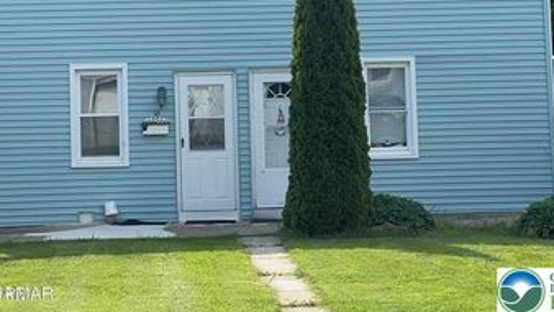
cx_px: 251
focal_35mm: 124
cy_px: 14
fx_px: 1821
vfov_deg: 9.7
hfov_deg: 17.3
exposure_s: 1/539
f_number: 2.8
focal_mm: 9
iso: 32
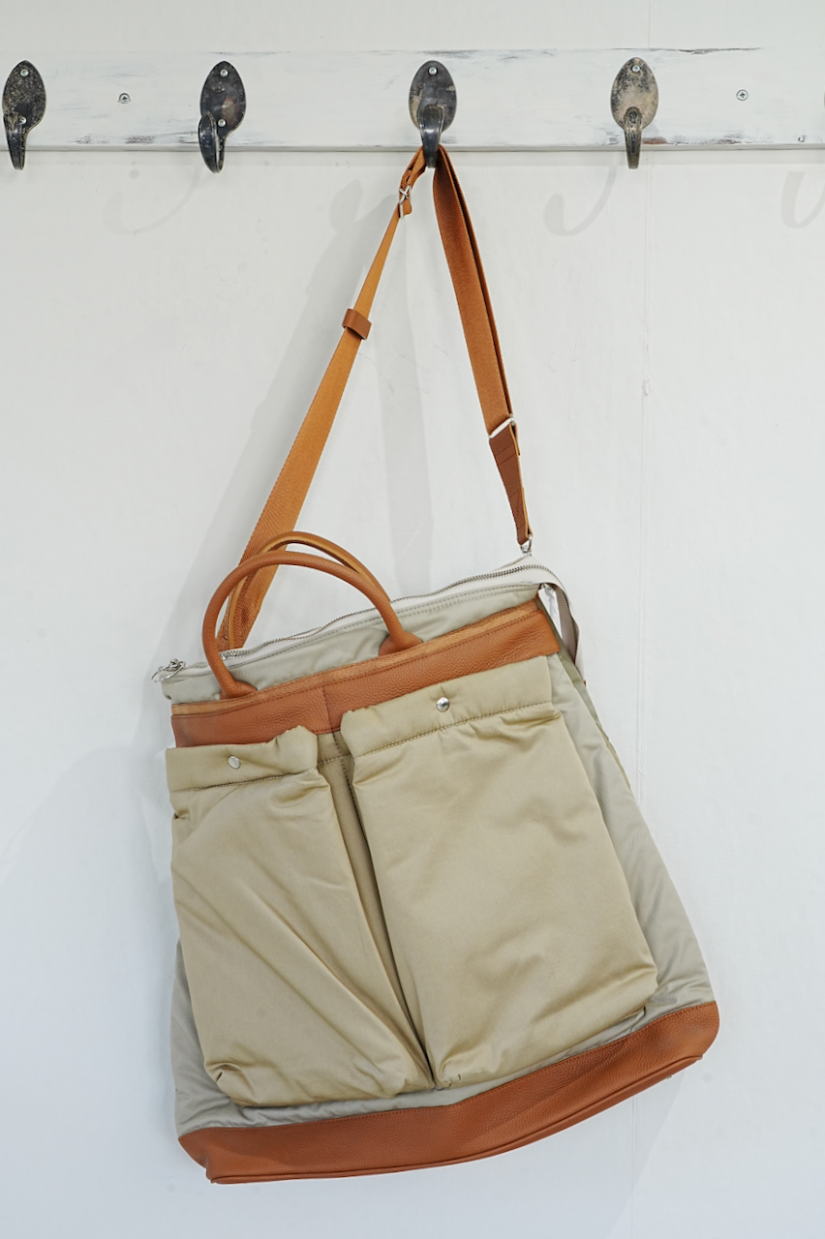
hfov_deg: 26.5
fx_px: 1755
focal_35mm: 51
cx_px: 412
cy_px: 620
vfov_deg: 38.9
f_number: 11
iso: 1000
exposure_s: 1/30
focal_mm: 51
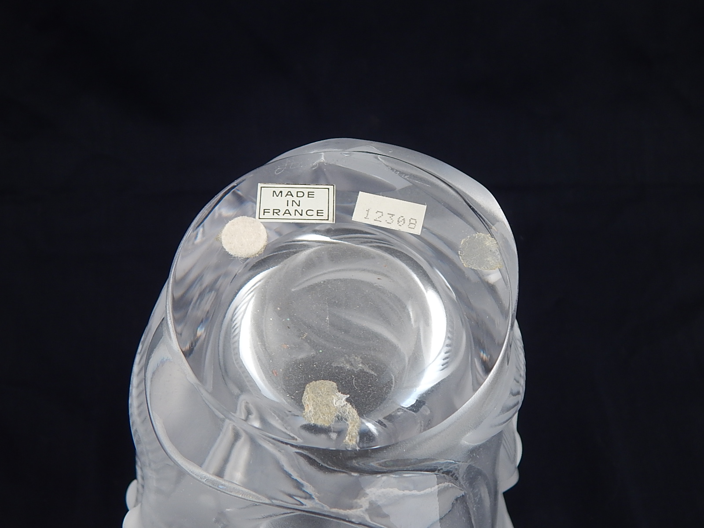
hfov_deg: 49.0
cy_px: 264
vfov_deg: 37.7
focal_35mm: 38
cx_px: 352
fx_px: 773
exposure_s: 1/30
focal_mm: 6.8
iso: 140
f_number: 3.4
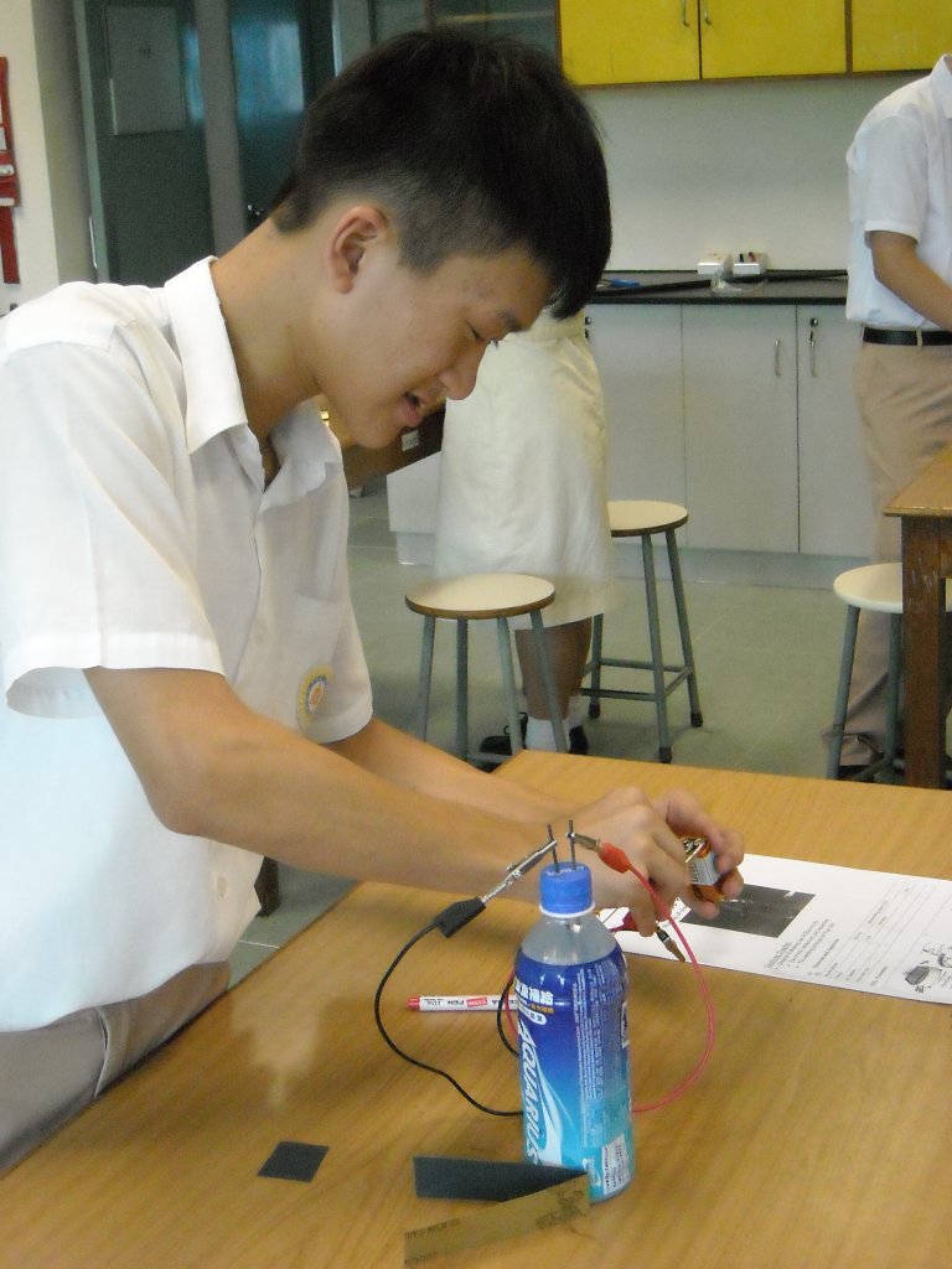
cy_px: 634
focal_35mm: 54
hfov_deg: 27.0
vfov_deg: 35.5
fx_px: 1980
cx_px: 476
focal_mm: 8.85
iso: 800
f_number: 3.3
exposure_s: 1/192
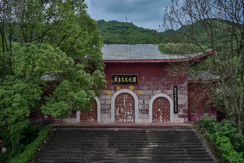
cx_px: 122
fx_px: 190
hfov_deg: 65.5
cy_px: 82
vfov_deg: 46.4
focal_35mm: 28
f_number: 3.2
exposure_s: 1/640
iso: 100
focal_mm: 10.26
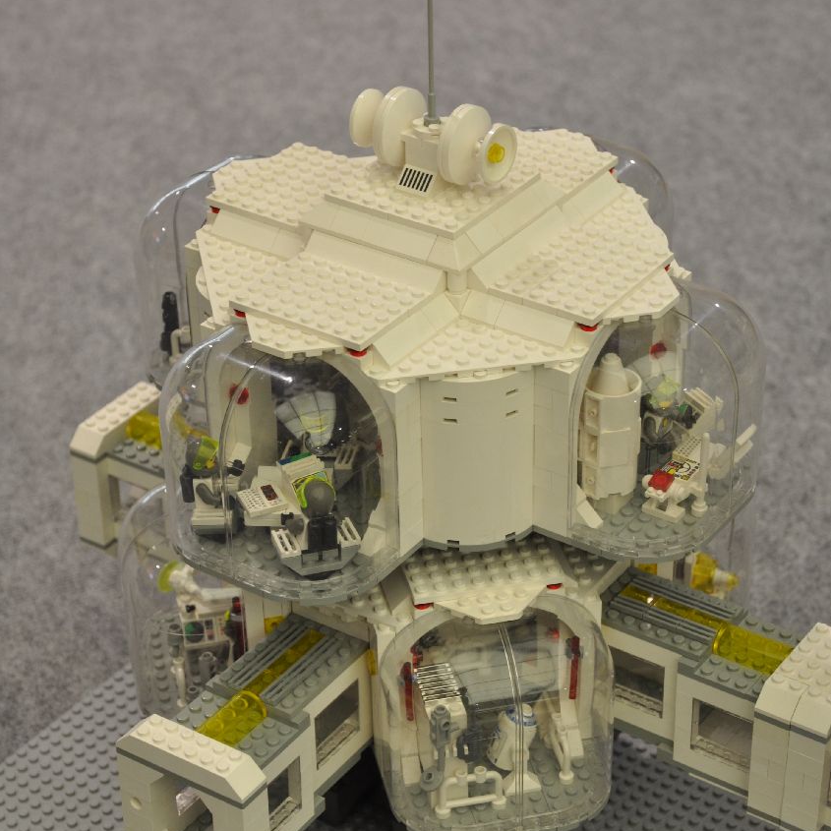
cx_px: 414
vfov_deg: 21.4
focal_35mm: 81
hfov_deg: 21.4
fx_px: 2200
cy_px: 481
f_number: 4.8
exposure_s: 1/25
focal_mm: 42
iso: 400
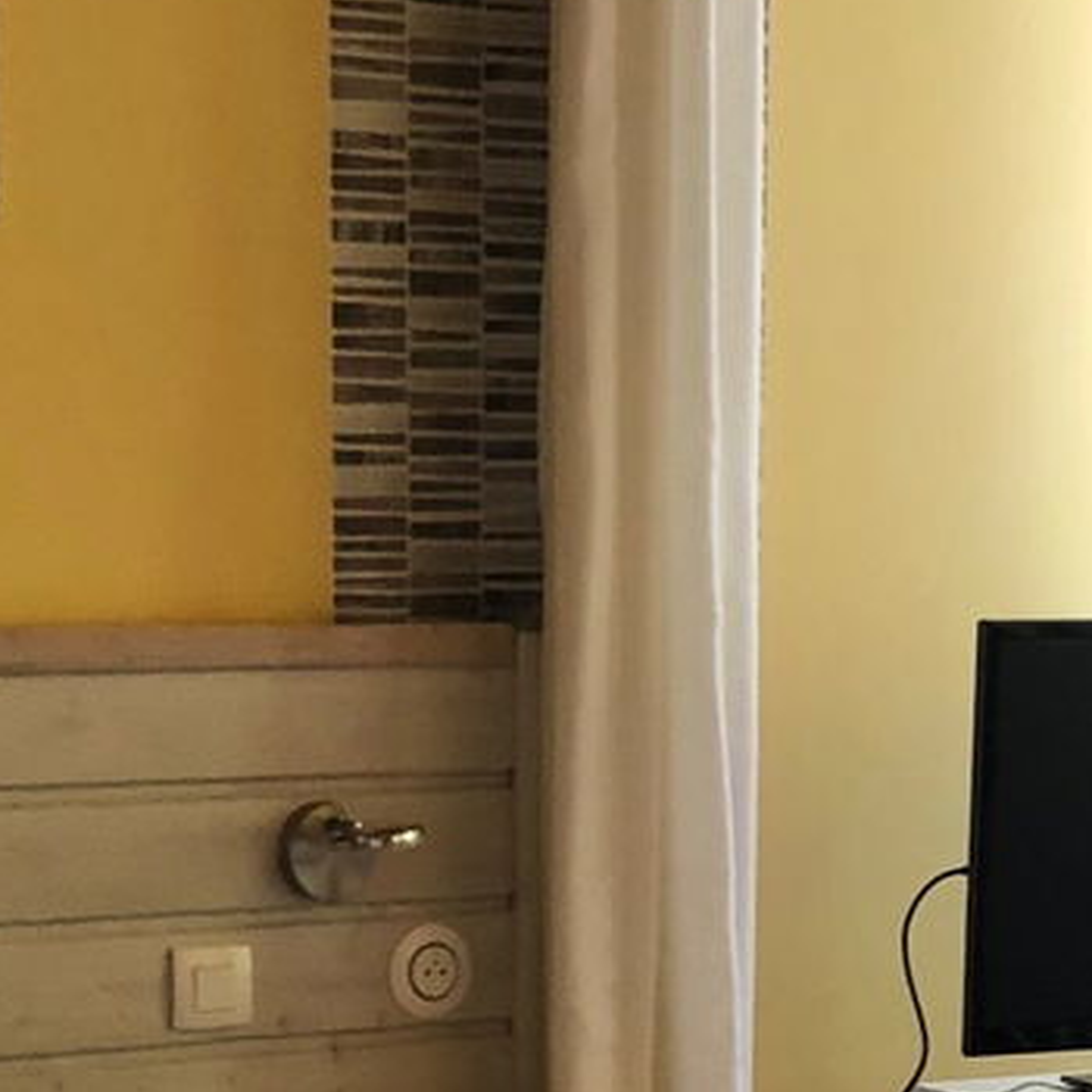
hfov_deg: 15.4
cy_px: 1201
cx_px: 761
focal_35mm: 113
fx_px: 4033
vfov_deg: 15.0
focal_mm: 3.99
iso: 64
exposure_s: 1/17
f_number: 1.8
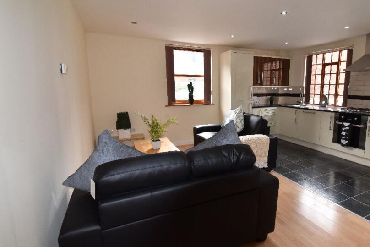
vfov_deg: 64.6
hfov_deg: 85.8
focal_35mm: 19
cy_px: 120
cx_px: 223
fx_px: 195
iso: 720
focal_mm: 10
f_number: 11
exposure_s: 1/15
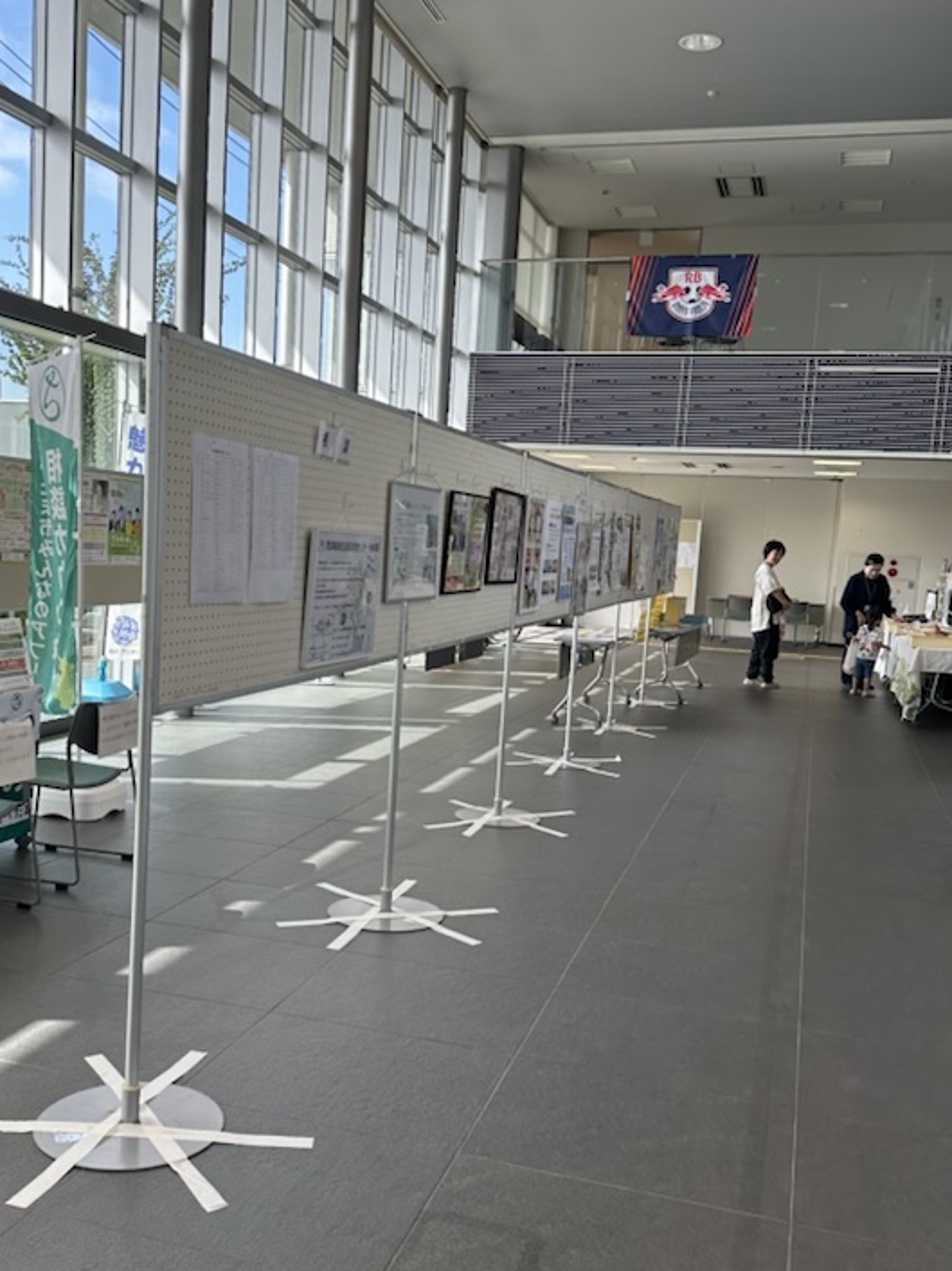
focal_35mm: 34
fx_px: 1247
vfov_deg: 54.0
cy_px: 664
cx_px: 407
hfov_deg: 41.7
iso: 80
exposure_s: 1/767
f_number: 1.78
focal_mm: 6.86
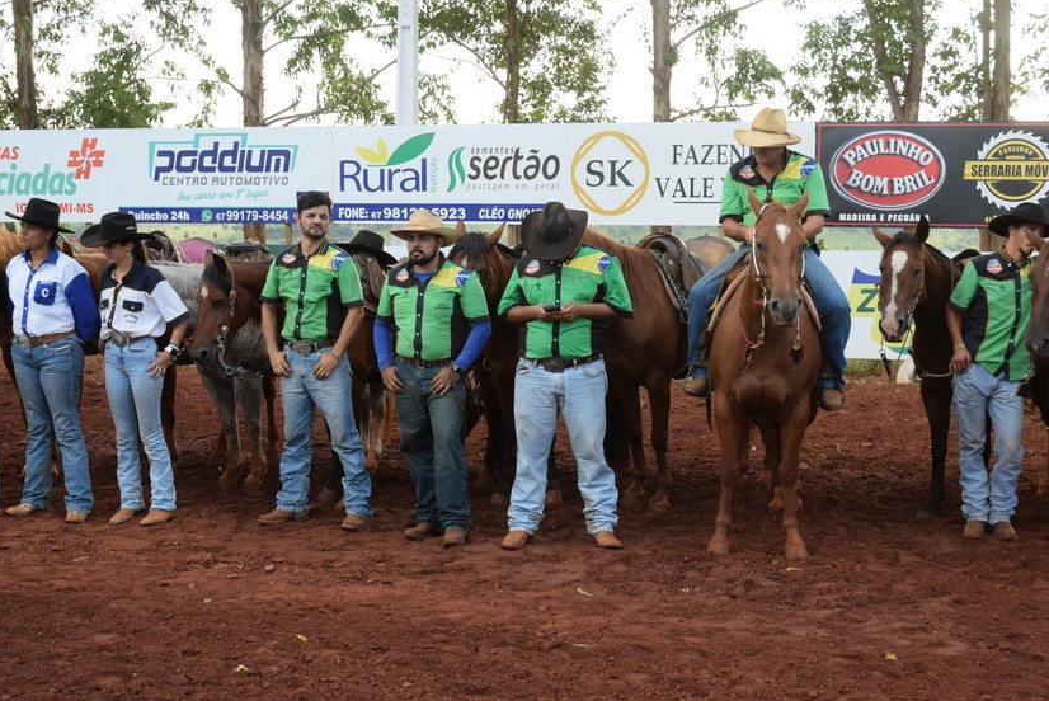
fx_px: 1474
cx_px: 564
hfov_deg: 39.2
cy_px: 333
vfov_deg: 26.8
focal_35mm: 51
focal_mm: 31
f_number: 9
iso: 800
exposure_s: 1/320
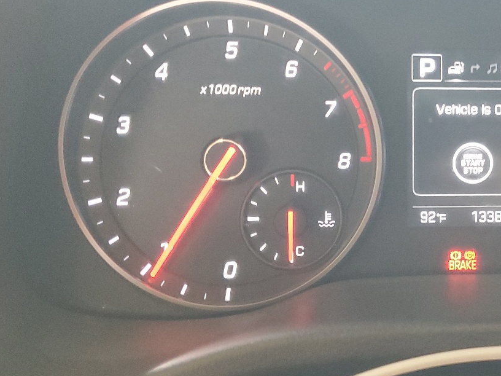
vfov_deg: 28.4
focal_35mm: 51
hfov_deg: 35.4
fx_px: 738
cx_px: 445
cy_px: 122
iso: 306
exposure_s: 1/30
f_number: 1.5
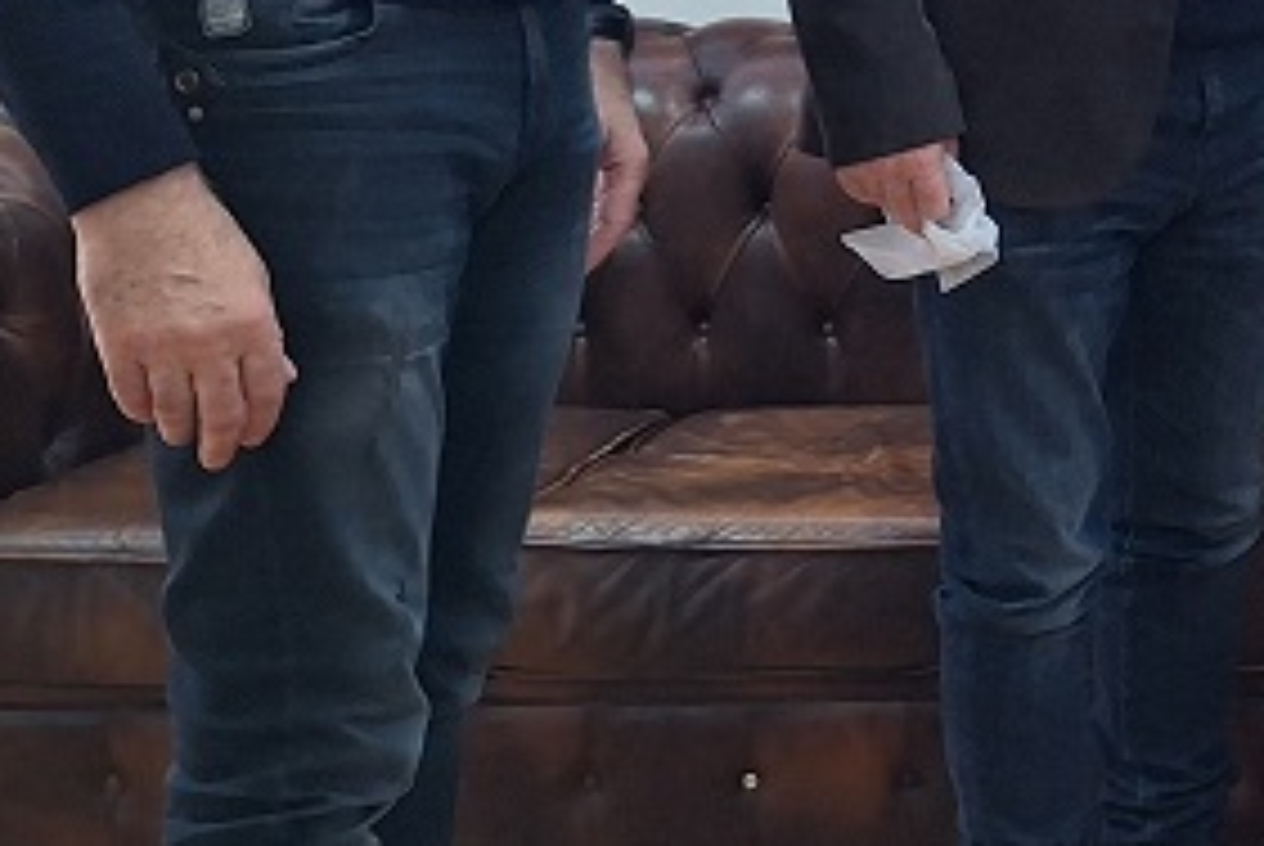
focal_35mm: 85
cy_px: 36
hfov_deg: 21.7
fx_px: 2987
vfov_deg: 15.9
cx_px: 1624
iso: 40
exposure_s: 1/50
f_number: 1.8
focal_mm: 5.54
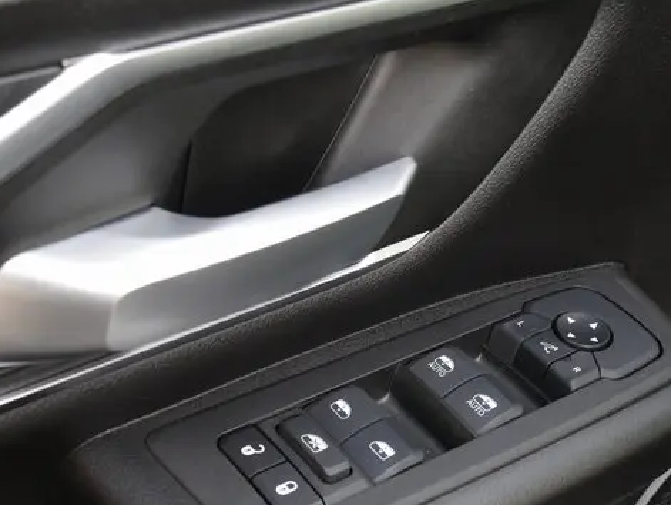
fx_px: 1319
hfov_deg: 28.5
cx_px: 331
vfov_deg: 21.6
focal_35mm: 68
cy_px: 327
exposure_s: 1/60
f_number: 5.3
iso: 640
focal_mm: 25
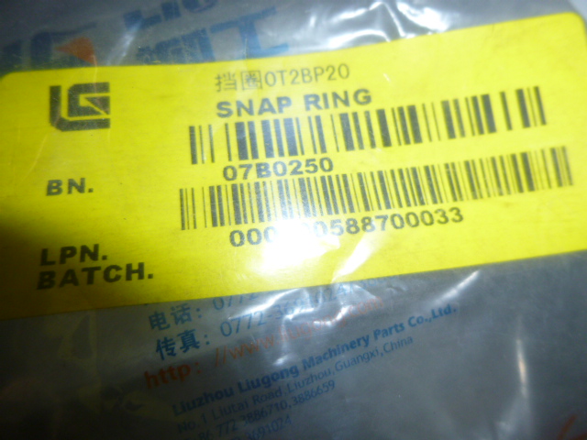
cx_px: 294
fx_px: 424
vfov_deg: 54.9
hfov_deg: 69.4
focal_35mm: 25
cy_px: 220
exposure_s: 1/60
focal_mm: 4.5
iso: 100
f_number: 3.1
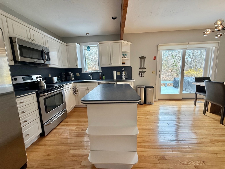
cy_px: 84
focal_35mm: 14
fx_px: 91
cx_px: 112
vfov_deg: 85.7
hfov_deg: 102.1
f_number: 2.2
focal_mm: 2.22
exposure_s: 1/120
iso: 125
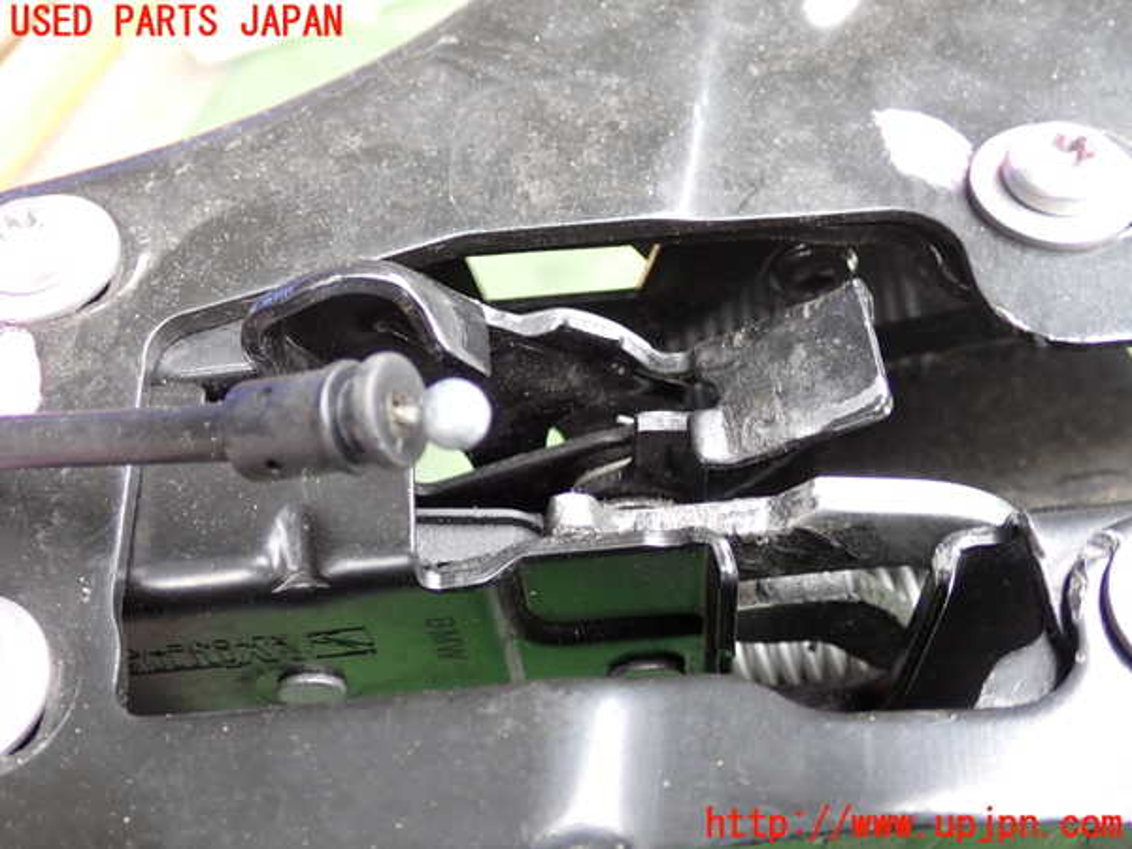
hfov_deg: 45.8
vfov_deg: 35.1
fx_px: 1341
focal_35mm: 41
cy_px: 424
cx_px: 566
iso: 200
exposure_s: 1/40
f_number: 2.8
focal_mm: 7.31
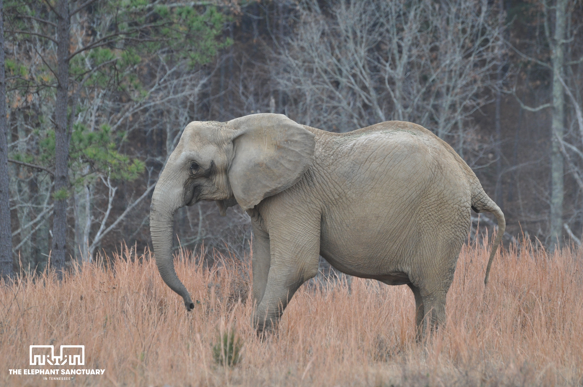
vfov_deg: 3.8
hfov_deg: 5.7
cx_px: 292
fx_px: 5823
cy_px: 194
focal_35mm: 360
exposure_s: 1/640
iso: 800
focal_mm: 240
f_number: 5.6
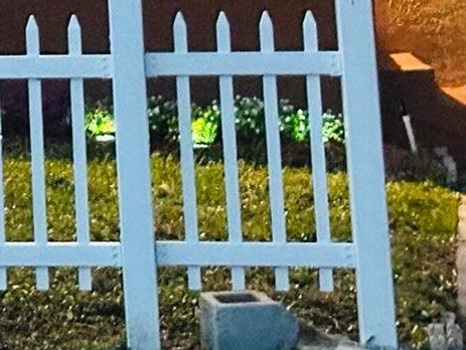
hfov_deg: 8.8
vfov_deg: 6.8
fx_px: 2856
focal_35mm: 212
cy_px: -314
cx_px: -447
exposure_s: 1/30
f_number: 1.78
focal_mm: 6.86
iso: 640
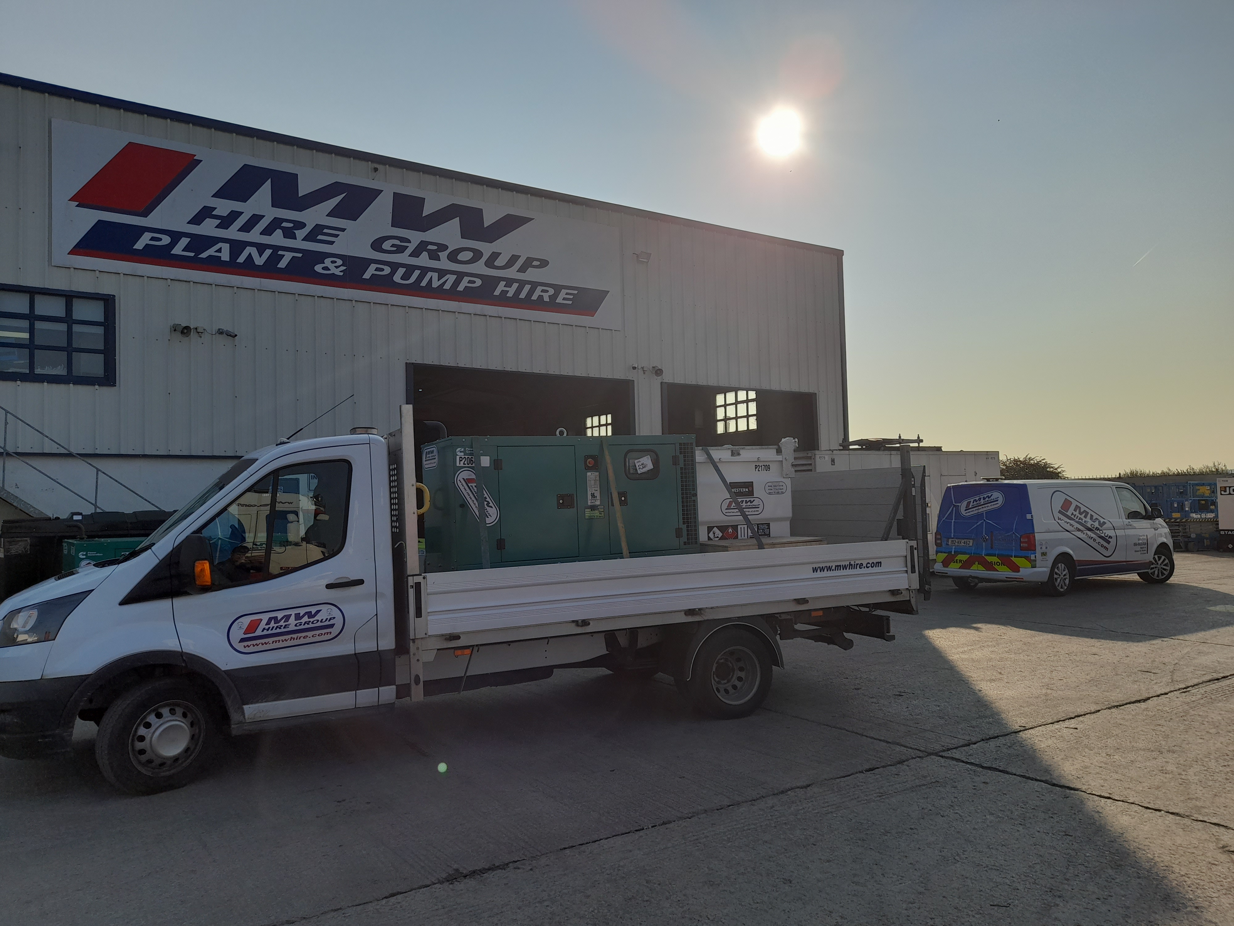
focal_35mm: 25
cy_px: 463
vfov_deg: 54.9
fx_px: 891
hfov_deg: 69.4
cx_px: 617
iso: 20
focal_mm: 4.6
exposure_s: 1/1610
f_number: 2
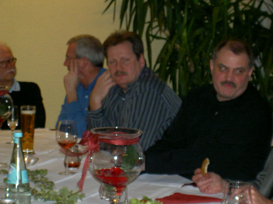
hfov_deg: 17.0
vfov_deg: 12.8
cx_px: 136
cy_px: 102
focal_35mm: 116
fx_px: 915
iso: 100
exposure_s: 1/89.3
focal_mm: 24
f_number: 4.9
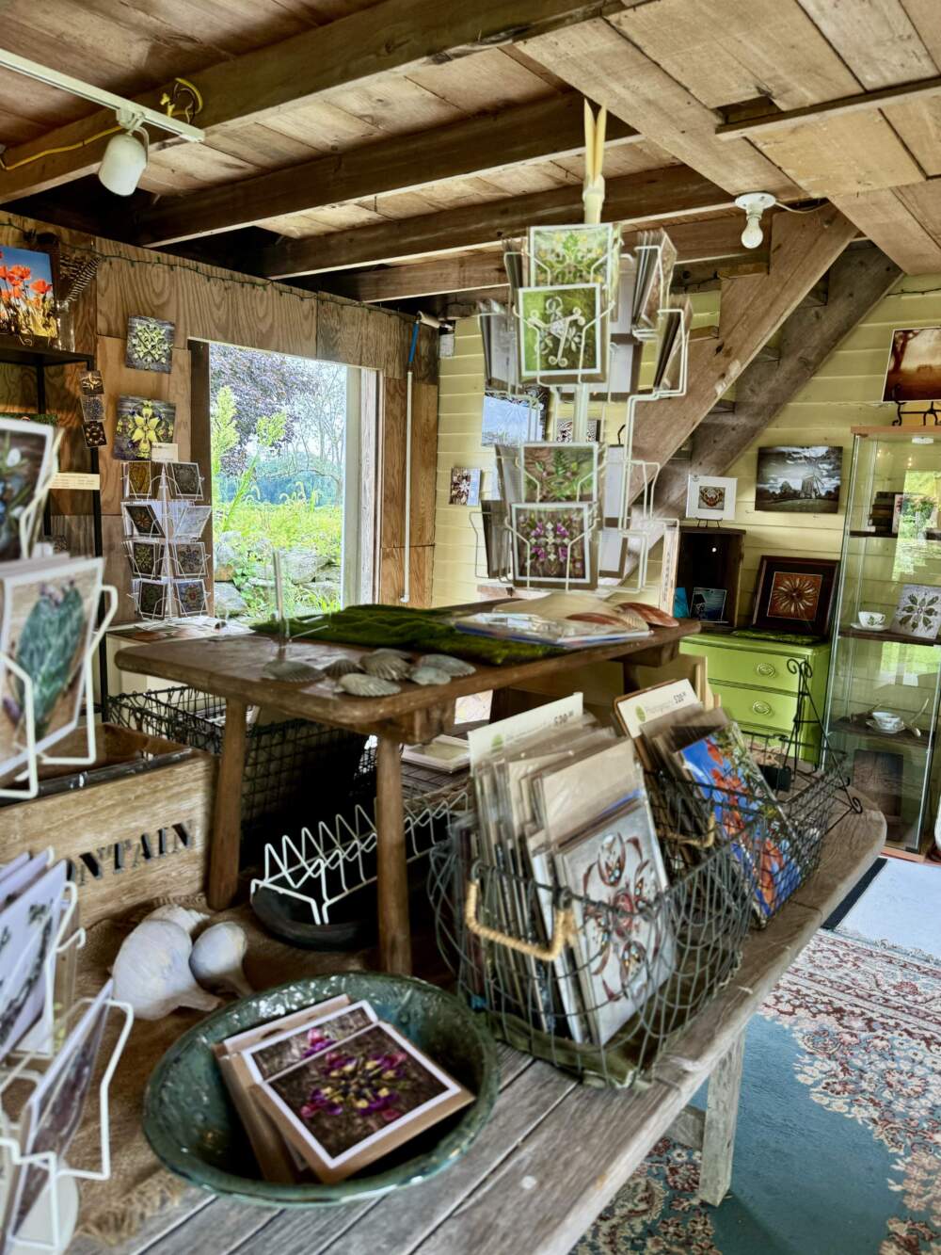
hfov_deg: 56.8
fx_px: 870
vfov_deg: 71.6
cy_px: 628
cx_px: 470
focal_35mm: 24
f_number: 1.78
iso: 80
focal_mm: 6.76
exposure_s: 1/120
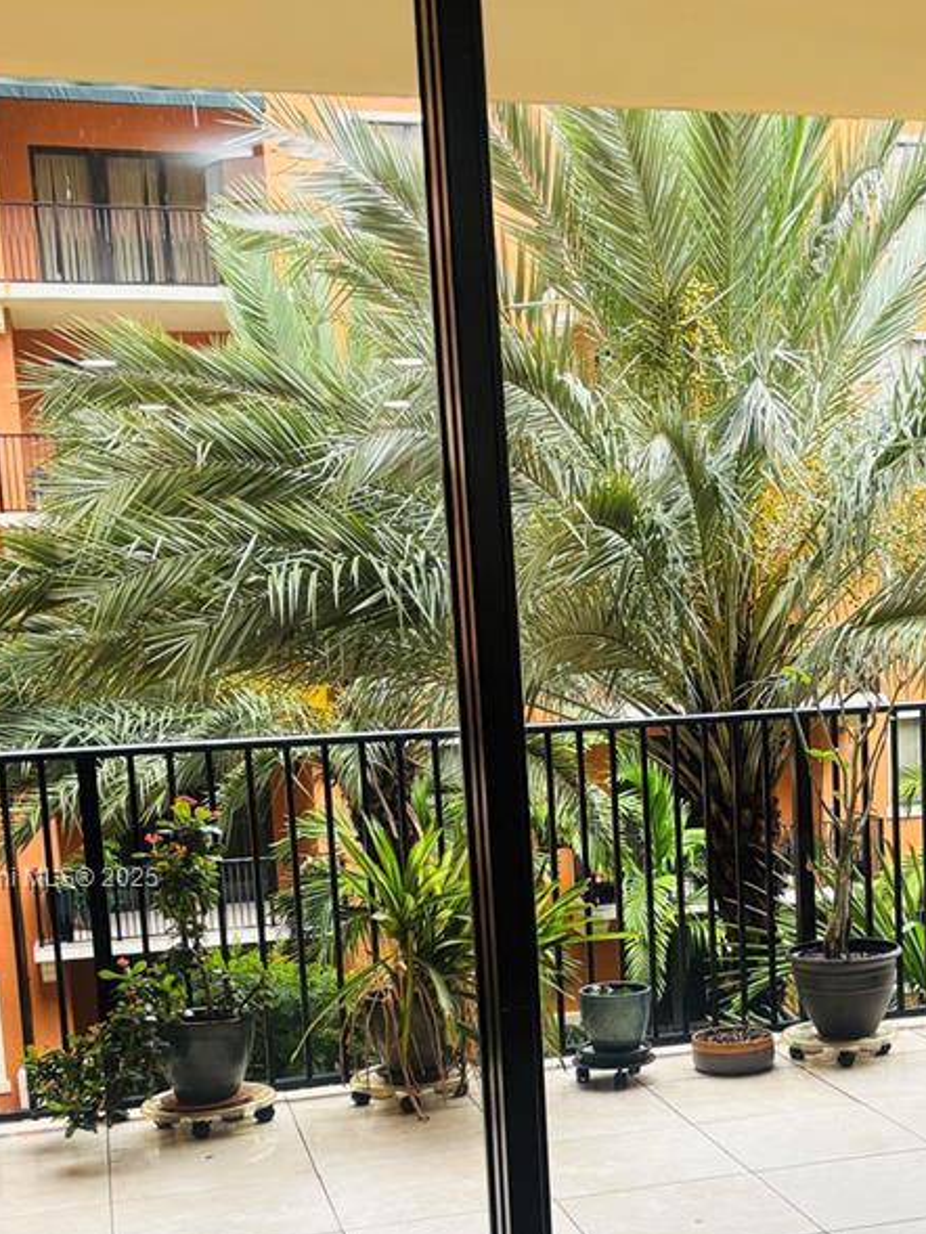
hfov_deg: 27.1
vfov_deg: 35.6
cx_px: 719
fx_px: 1890
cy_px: 880
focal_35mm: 53
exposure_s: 1/60
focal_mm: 5.96
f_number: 1.6
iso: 80
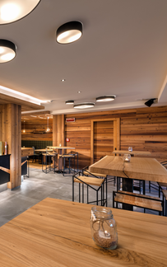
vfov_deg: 79.6
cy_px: 137
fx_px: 160
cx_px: -7
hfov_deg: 44.8
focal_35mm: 22
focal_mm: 14
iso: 200
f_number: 14
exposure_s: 2
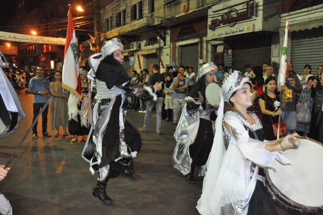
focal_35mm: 36
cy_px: 108
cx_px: 162
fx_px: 323
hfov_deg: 53.2
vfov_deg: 36.8
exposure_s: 1/60
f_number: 5.6
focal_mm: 24
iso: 3200
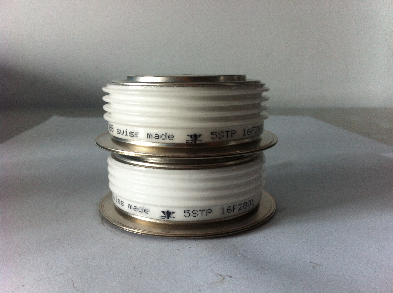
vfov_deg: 40.6
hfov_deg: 52.7
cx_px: 196
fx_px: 397
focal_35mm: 35
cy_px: 146
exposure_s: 1/24
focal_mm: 3.85
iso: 80
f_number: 2.8
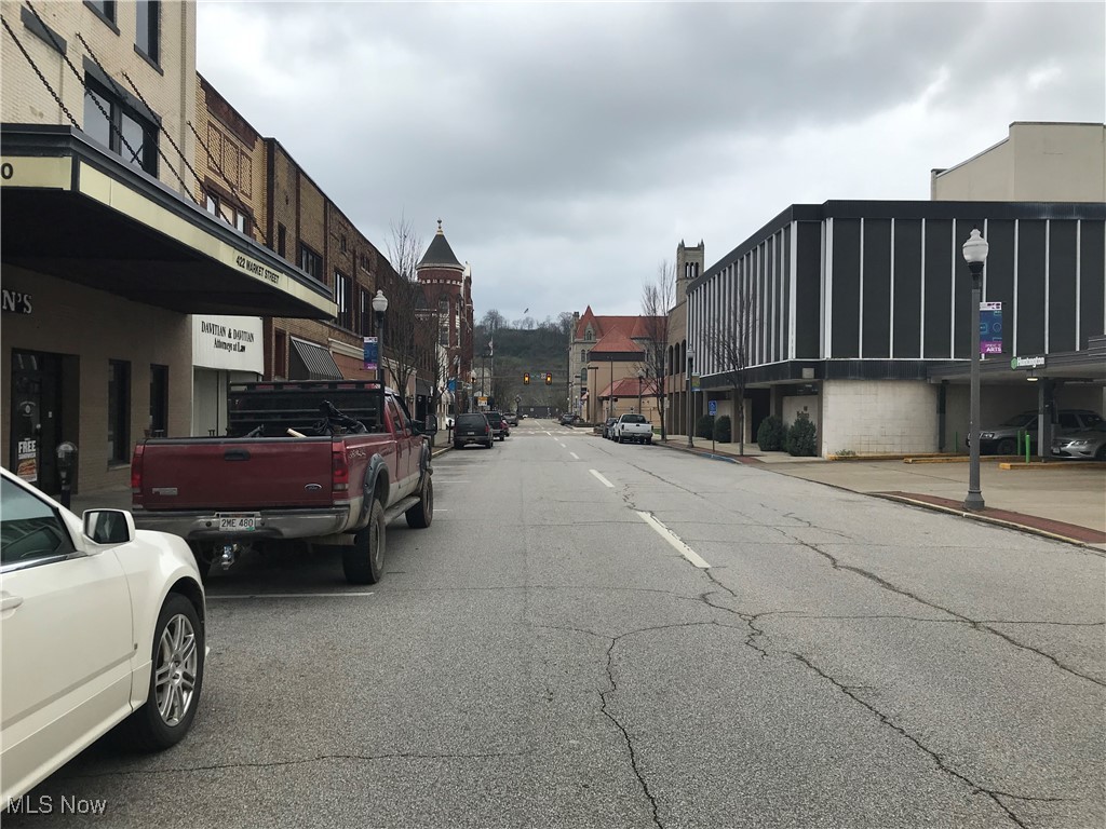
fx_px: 895
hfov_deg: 63.4
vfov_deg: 49.7
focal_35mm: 28
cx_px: 553
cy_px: 414
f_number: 1.8
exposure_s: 1/1389
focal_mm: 3.99
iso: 20
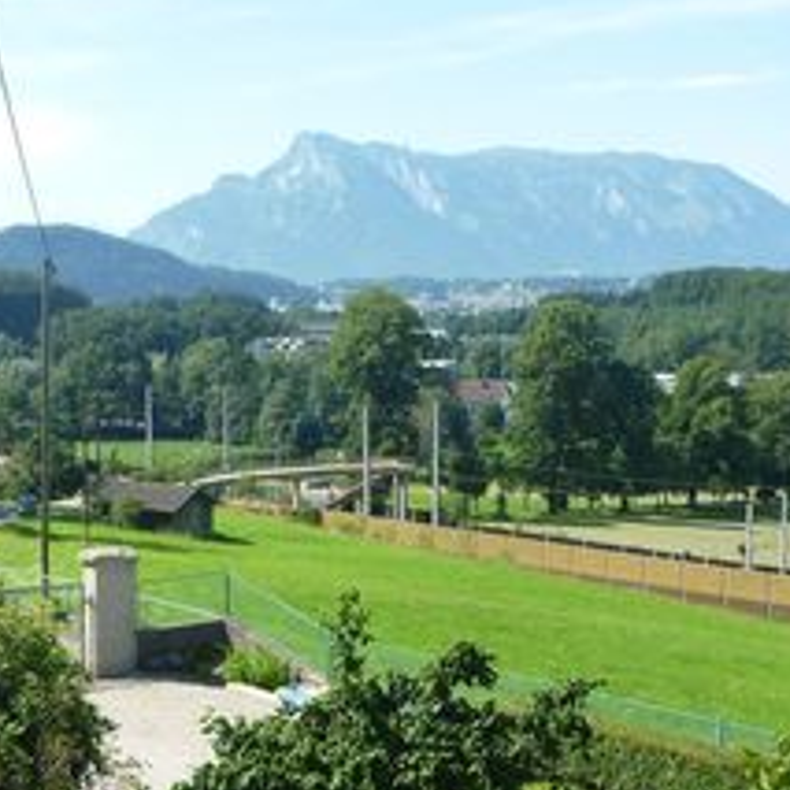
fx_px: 1627
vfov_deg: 27.2
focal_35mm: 63
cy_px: 508
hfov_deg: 26.6
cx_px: 122
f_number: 4
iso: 80
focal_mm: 6.8
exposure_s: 1/250
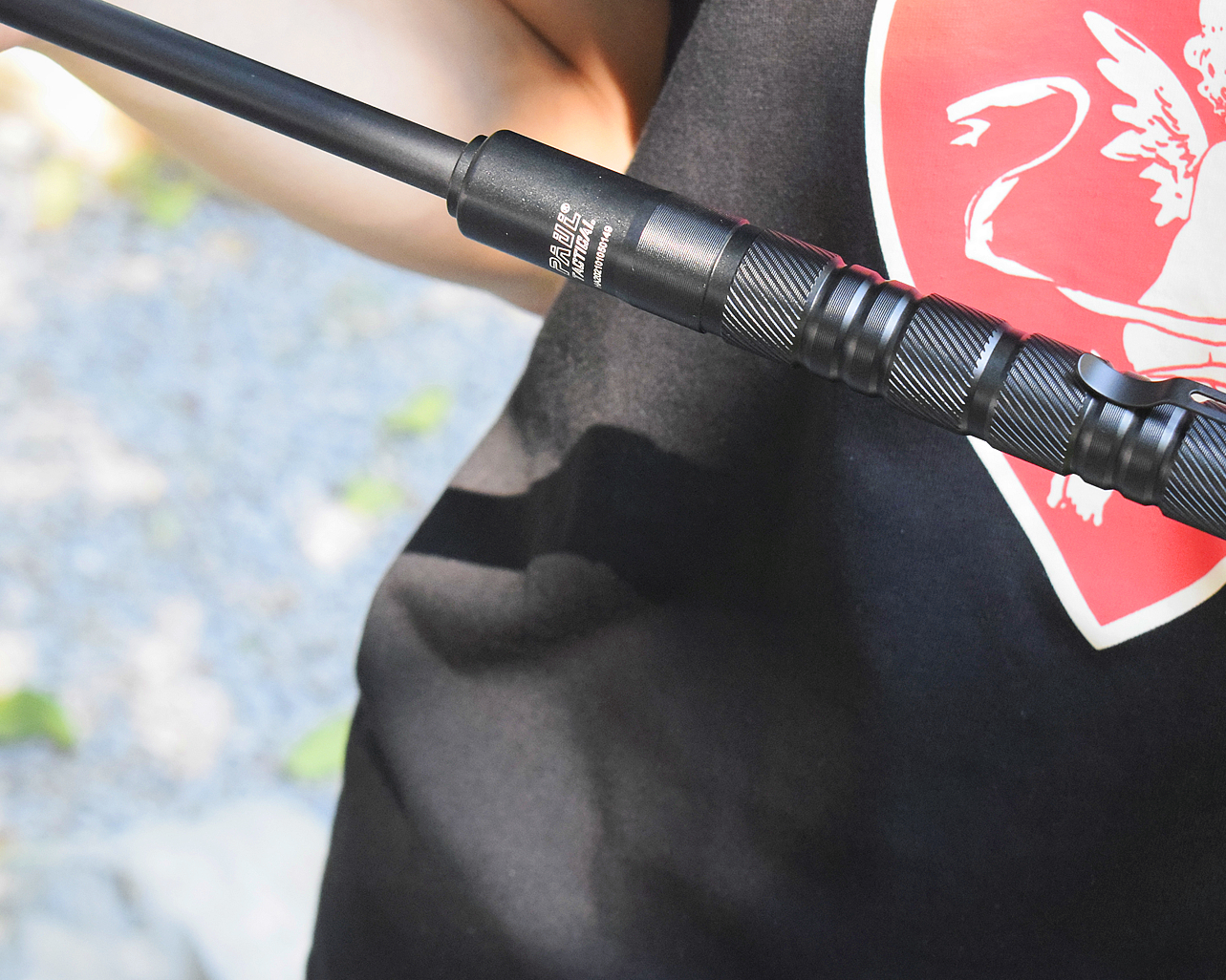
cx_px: 782
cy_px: 417
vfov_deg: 12.8
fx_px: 4380
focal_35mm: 121
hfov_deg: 15.9
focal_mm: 55
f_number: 8
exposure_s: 1/250
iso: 3200
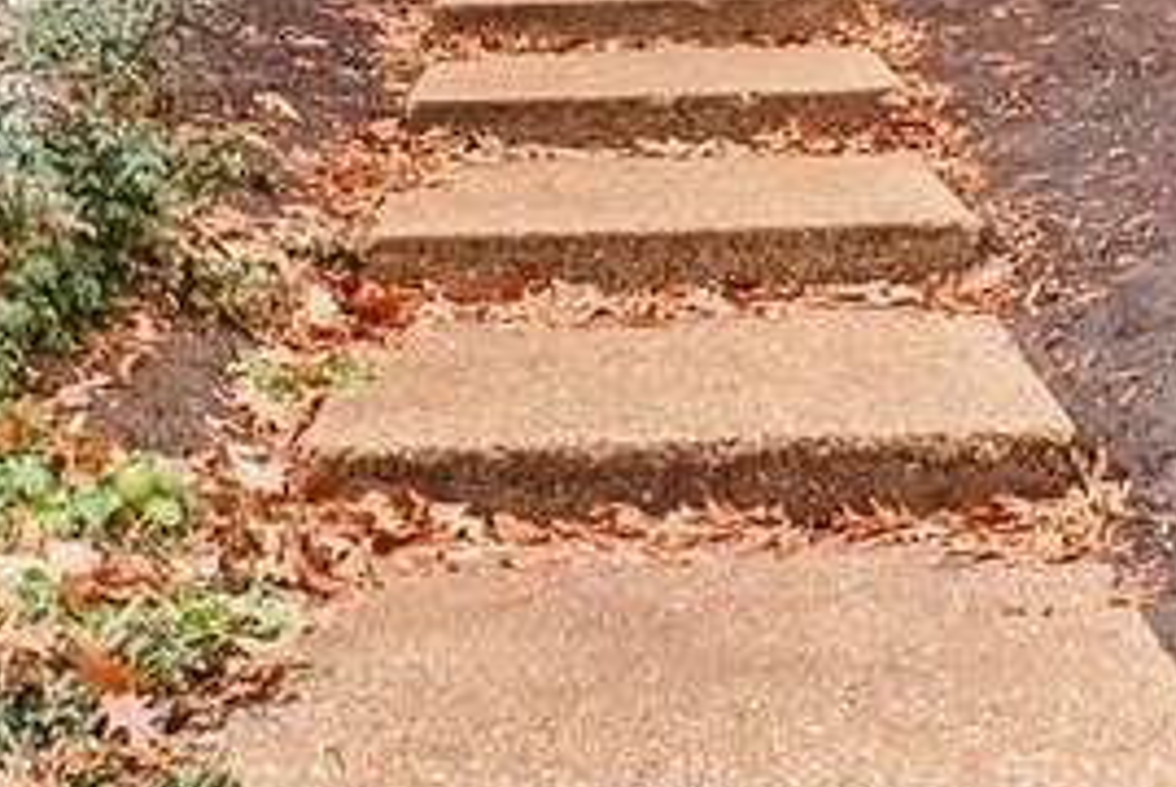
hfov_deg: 25.8
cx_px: 525
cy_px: -601
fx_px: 2563
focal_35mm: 78
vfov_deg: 15.2
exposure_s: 1/50
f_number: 8
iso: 500
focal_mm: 11
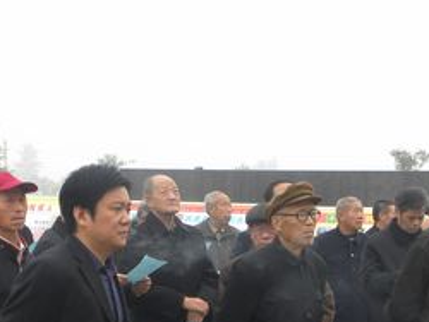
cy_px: 258
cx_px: 220
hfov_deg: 14.9
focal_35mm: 132
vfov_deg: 11.2
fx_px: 1637
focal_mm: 11.8
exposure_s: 1/85.5
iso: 64
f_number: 3.5
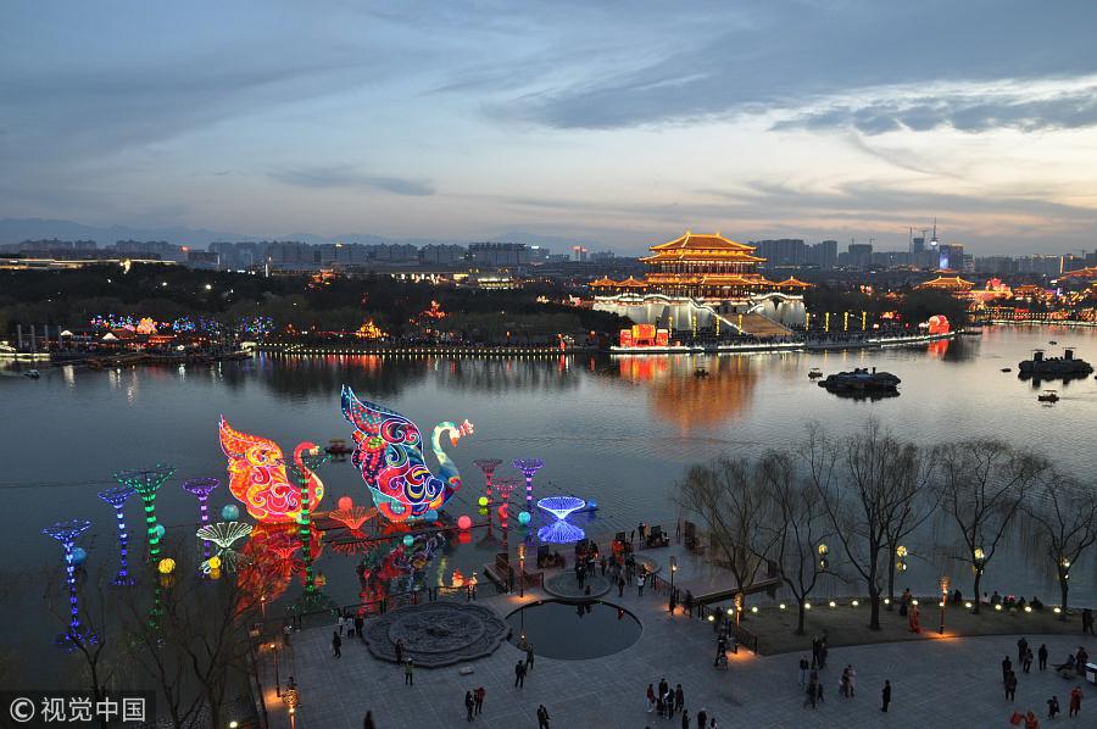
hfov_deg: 73.8
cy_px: 364
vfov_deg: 53.0
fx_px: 731
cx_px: 548
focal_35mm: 24
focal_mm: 16
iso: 400
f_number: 8
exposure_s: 1/4
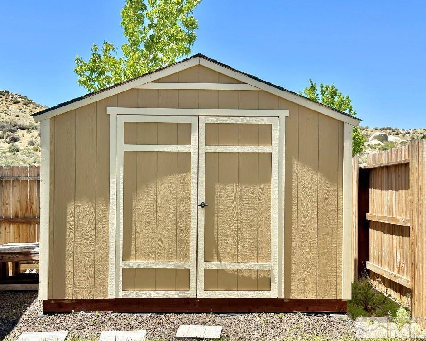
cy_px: 168
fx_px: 643
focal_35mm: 51
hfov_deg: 36.7
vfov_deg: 29.7
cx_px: 212
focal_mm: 6.86
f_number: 1.78
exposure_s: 1/2597
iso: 64
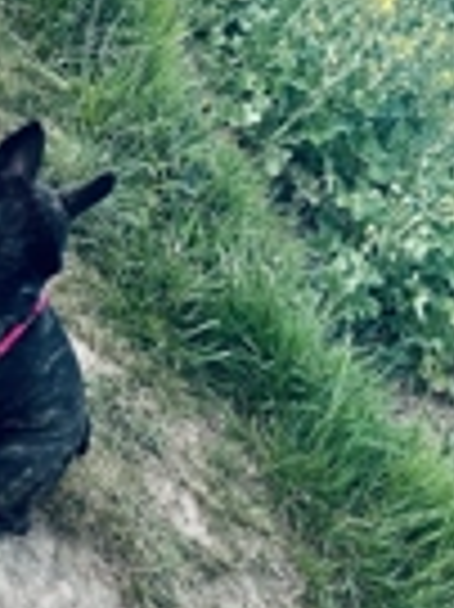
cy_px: -90
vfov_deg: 23.5
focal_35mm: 77
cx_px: 211
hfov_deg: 19.1
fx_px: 1349
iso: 80
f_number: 1.5
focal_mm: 5.7
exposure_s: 1/121
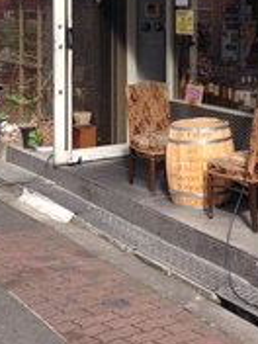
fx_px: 745
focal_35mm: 75
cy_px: 49
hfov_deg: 19.0
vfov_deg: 25.4
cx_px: 266
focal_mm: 4.12
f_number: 2.4
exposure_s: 1/154
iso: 50
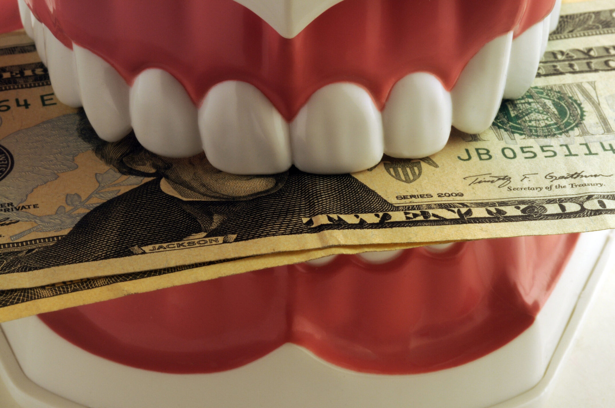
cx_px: 308
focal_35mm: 158
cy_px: 204
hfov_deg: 13.1
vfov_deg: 8.7
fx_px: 2687
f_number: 32
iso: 200
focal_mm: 105
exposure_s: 1/125
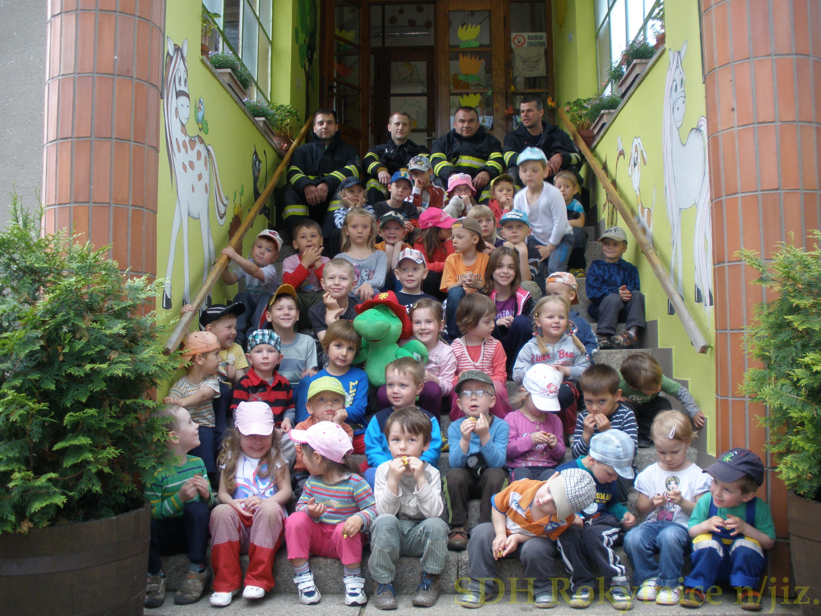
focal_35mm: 36
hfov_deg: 51.4
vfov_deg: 39.7
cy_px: 308
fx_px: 854
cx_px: 410
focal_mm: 6.3
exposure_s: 1/30
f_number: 3.5
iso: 125
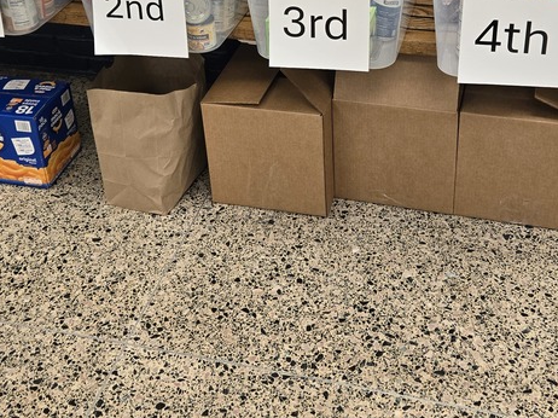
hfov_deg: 37.5
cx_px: 290
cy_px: 70
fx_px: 822
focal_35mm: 51
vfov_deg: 27.8
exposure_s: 1/120
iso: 250
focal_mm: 5.4
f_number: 1.8
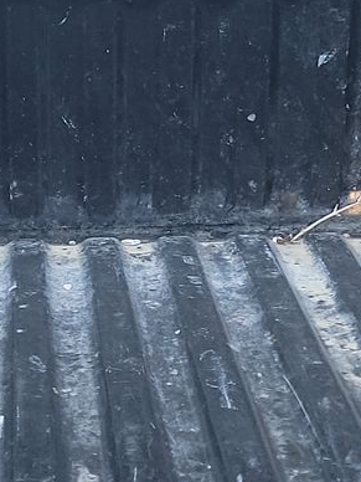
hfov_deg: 14.8
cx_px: 52
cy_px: 184
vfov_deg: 19.8
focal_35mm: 99
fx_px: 1377
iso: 120
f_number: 1.8
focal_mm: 6.7
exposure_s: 1/59
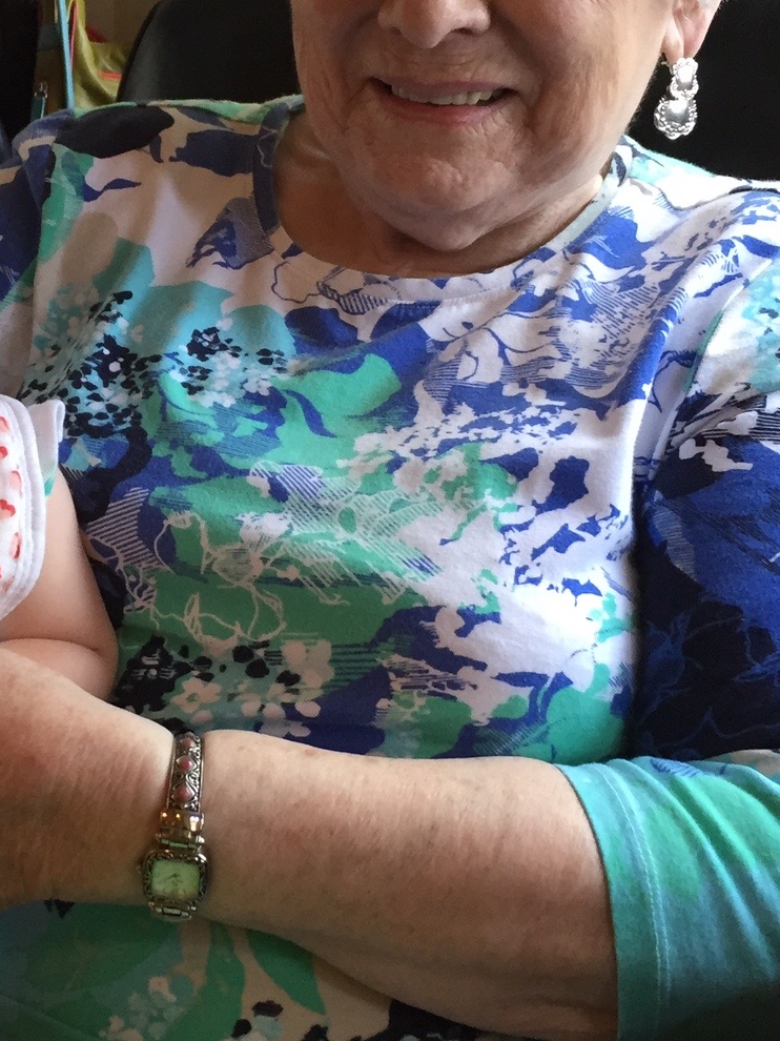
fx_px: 1803
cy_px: 370
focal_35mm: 60
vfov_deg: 32.0
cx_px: 81
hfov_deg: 23.8
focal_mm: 4.15
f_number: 2.2
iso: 100
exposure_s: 1/30
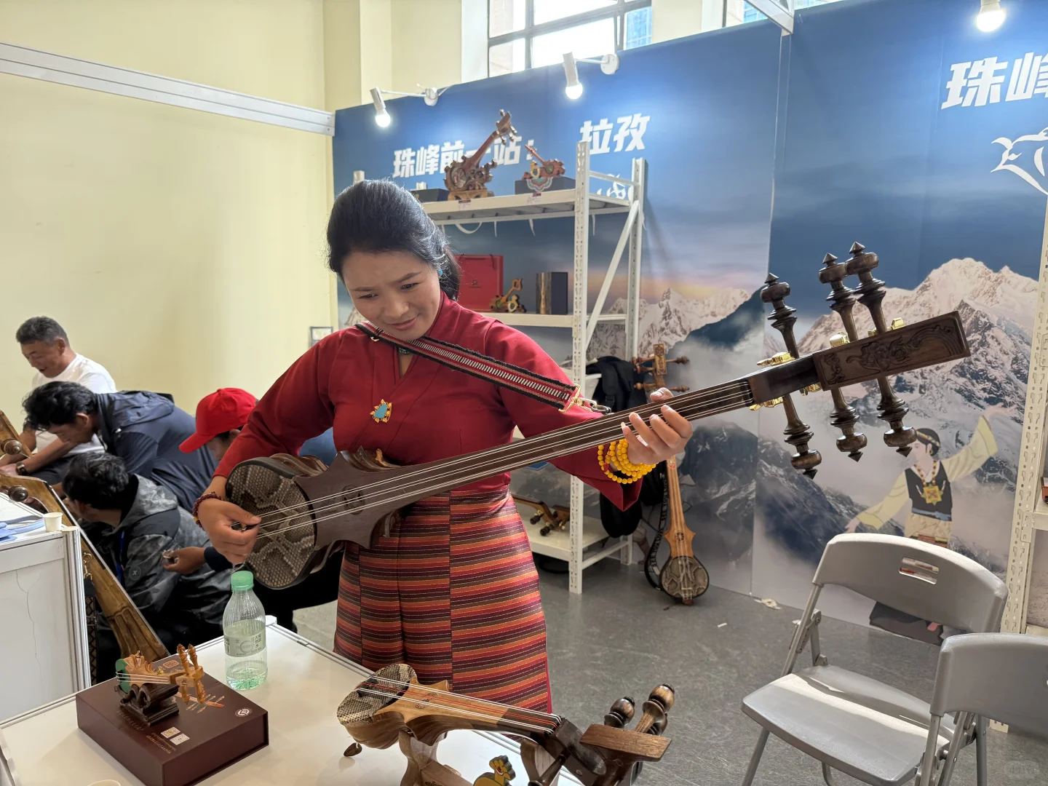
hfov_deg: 71.6
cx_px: 524
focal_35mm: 24
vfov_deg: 56.8
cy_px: 393
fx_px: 727
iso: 160
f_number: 1.78
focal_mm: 6.76
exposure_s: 1/121
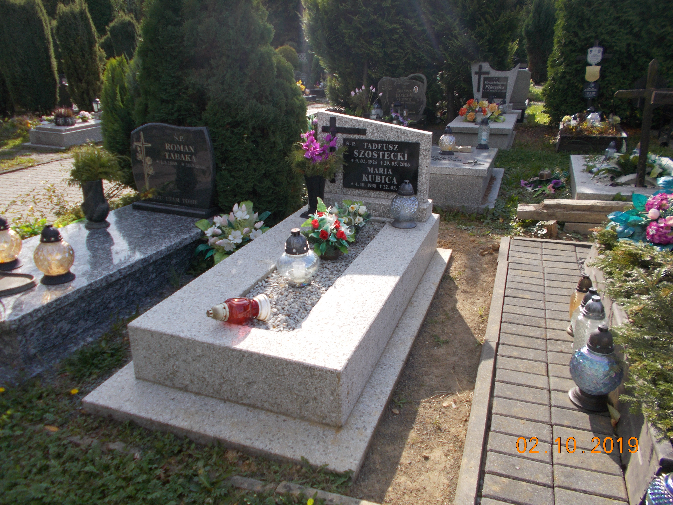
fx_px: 505
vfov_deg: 53.1
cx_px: 336
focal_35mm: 26
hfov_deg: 67.3
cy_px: 252
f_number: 8
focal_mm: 4.6
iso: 80
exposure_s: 1/100
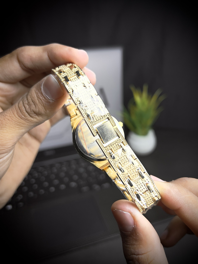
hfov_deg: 53.1
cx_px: 99
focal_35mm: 26
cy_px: 132
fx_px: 198
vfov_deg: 67.3
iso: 50
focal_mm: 5.7
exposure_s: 1/493
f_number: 1.5
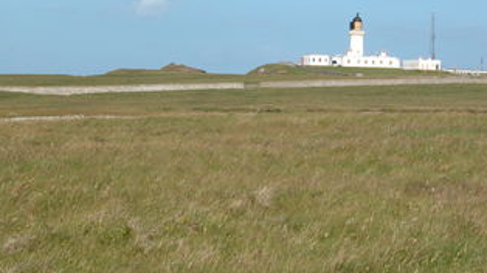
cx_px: 257
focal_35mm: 139
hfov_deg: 15.5
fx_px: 1793
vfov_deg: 8.7
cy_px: 73
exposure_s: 1/469
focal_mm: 25.4
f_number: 6.5
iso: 100
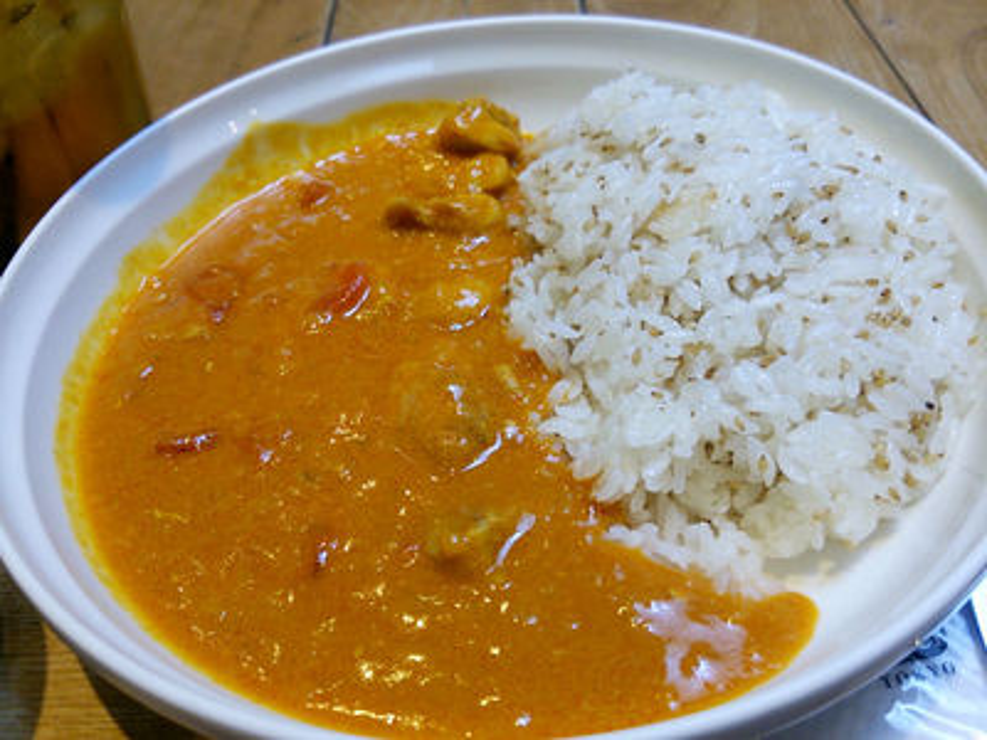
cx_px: 494
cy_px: 370
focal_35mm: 30
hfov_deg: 60.0
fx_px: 855
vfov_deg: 46.8
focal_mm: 4.06
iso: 40
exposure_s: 1/59
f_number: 1.94
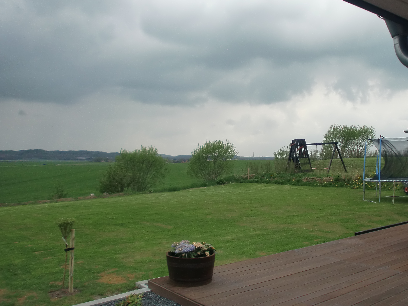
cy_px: 150
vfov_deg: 41.8
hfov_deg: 53.2
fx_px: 401
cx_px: 261
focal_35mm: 34
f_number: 2.6
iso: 64
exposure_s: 1/800
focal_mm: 4.65
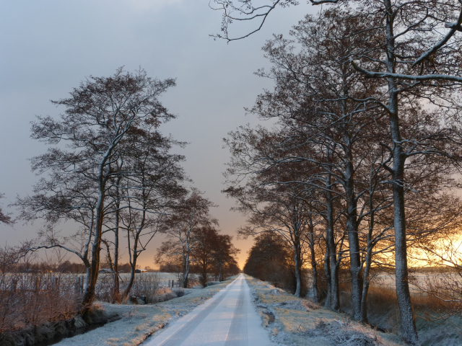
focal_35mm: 47
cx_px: 231
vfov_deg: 30.9
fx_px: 627
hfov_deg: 40.4
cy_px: 173
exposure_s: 1/80
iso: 100
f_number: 4.2
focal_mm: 8.5
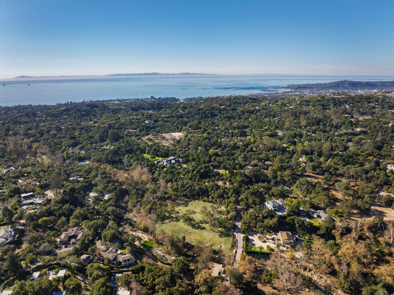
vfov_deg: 56.8
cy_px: 148
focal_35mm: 24
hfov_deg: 71.6
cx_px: 197
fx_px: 273
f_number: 4.5
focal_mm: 12.29
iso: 100
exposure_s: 1/100
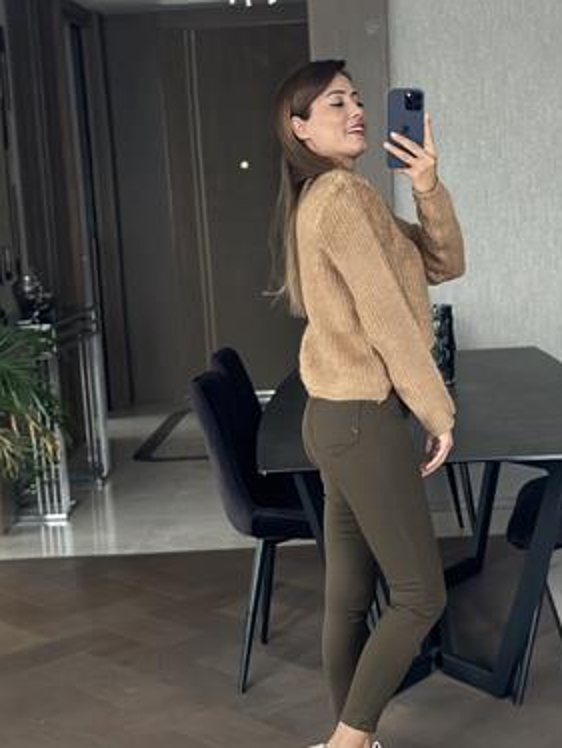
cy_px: 424
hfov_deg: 22.6
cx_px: 344
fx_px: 1405
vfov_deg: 29.8
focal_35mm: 65
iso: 400
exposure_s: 1/40
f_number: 1.78
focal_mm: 6.86
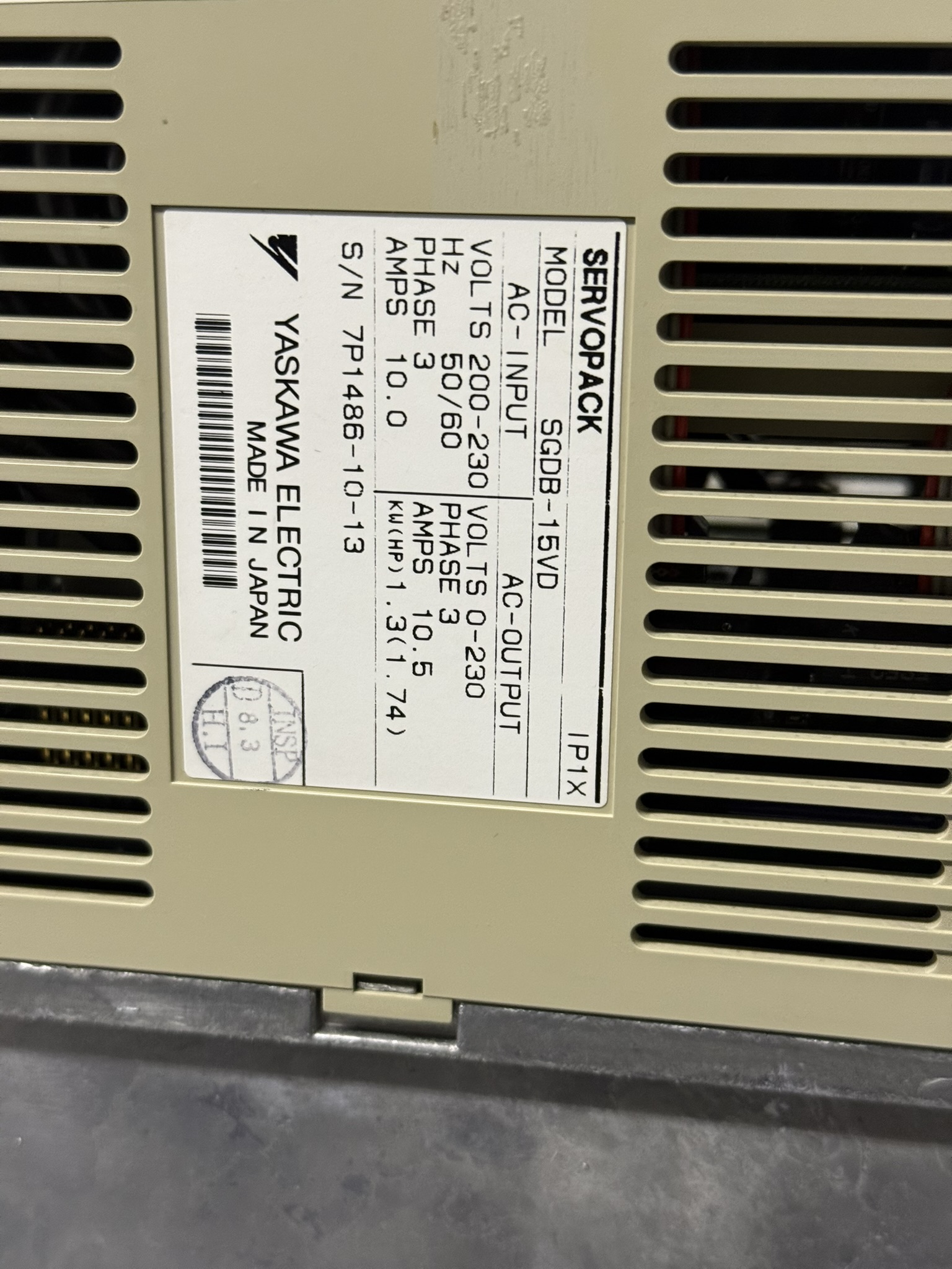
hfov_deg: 30.3
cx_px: 476
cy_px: 634
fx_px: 1760
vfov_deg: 39.7
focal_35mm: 48
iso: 200
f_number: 1.78
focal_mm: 6.76
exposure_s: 1/50
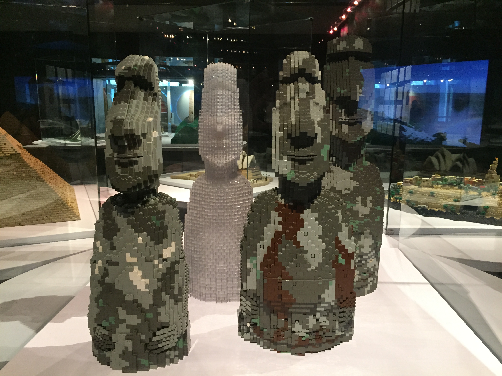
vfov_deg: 48.2
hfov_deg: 61.7
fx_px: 421
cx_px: 251
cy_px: 188
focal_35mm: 29
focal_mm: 4.15
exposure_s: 1/30
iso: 250
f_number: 2.2
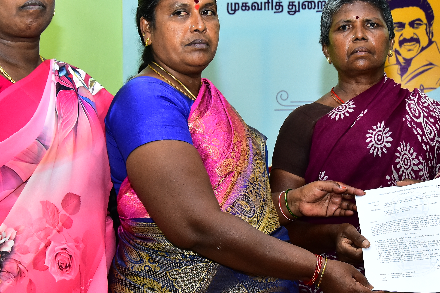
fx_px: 1027
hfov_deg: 24.1
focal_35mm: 84
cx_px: 301
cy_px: 145
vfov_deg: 16.3
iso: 1000
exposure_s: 1/160
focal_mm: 26
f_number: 5.6
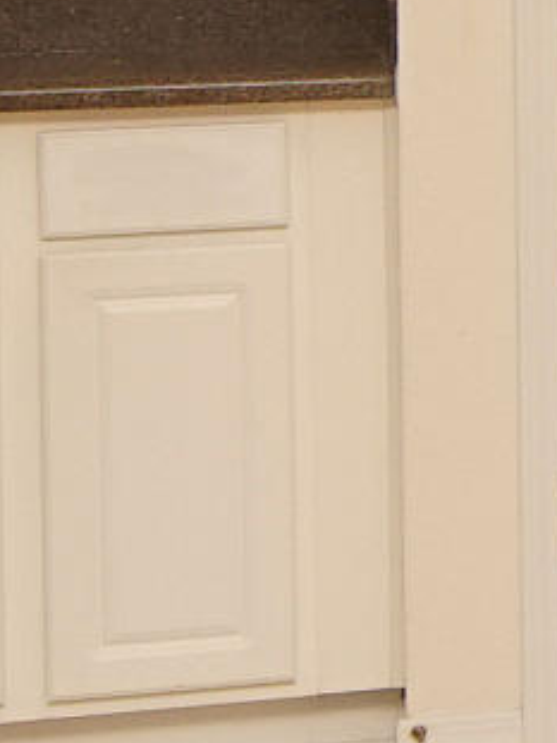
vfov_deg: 11.6
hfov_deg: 7.7
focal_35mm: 167
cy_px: -94
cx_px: 1671
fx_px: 3585
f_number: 4.5
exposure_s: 1/60
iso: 400
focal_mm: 12
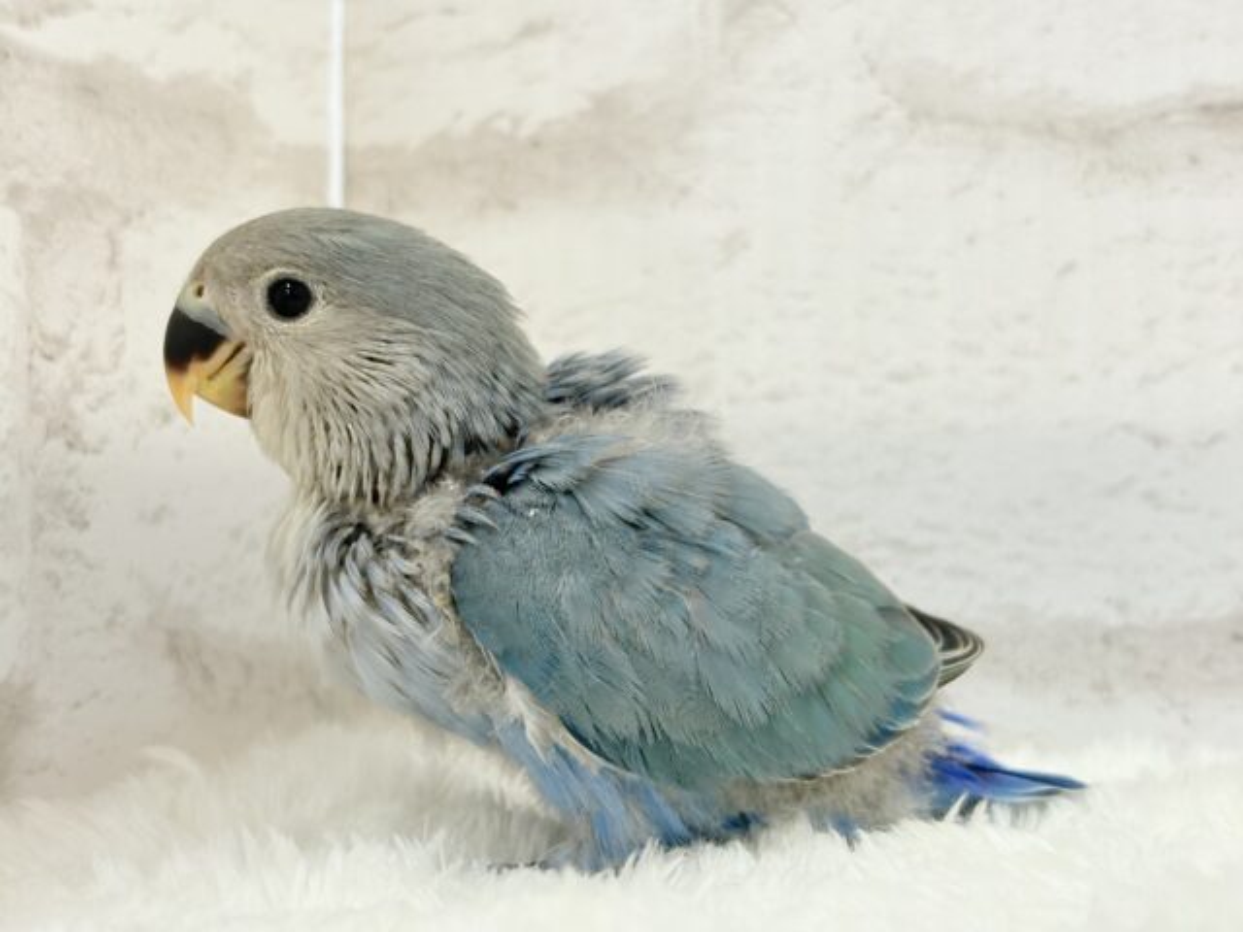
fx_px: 1867
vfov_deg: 28.0
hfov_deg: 36.8
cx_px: 622
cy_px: 466
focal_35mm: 52
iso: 64
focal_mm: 5.96
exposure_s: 1/50
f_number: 1.6
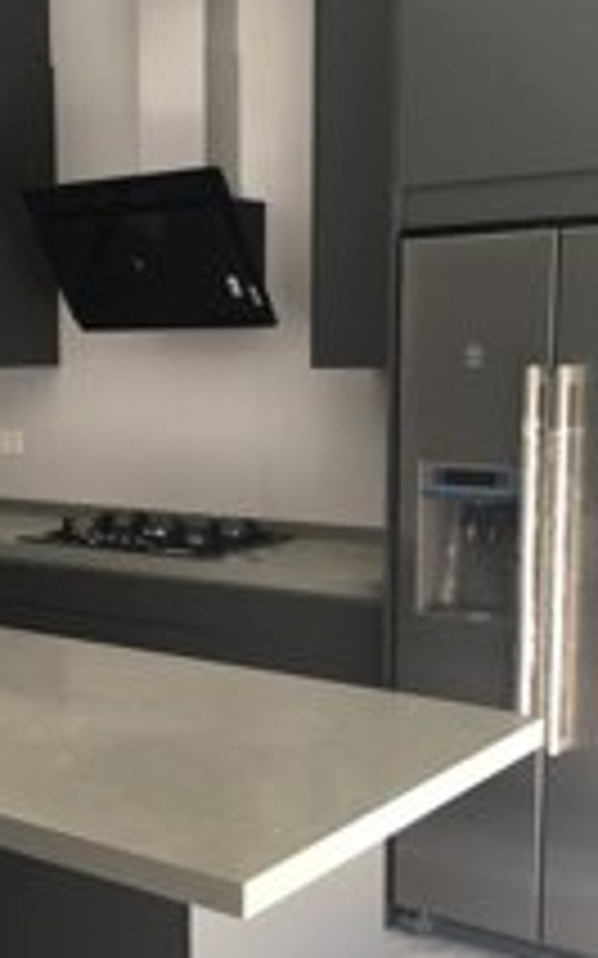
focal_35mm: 52
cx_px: 112
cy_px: 531
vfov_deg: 38.8
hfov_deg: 24.4
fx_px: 1357
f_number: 2.2
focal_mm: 4.15
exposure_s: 1/50
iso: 25
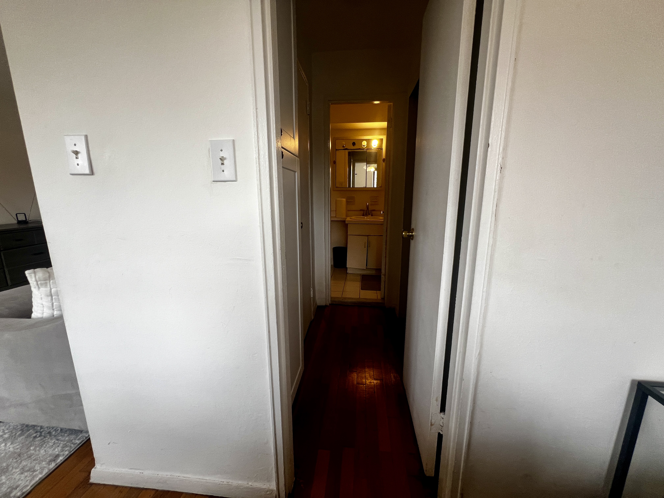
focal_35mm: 13
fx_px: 249
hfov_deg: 106.2
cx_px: 332
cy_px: 249
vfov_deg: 89.9
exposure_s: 1/99
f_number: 1.8
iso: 80
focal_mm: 1.57
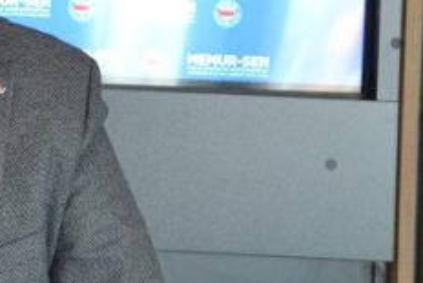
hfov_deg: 8.1
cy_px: 44
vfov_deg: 5.5
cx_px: -255
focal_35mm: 248
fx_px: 2916
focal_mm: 50
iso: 1400
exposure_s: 1/60
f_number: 4.8
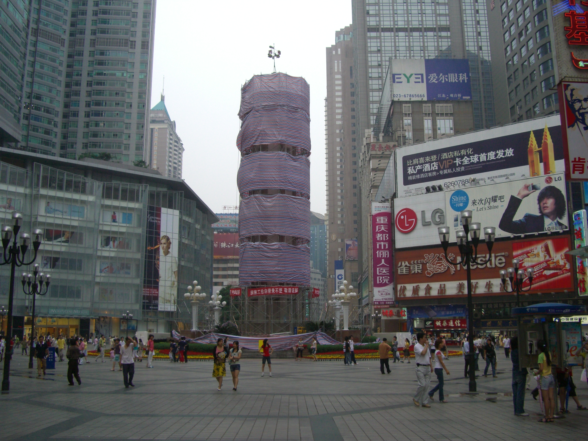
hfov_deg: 49.0
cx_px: 294
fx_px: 645
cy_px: 220
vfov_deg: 37.7
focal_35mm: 38
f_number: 2.8
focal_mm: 7.9
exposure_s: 1/200
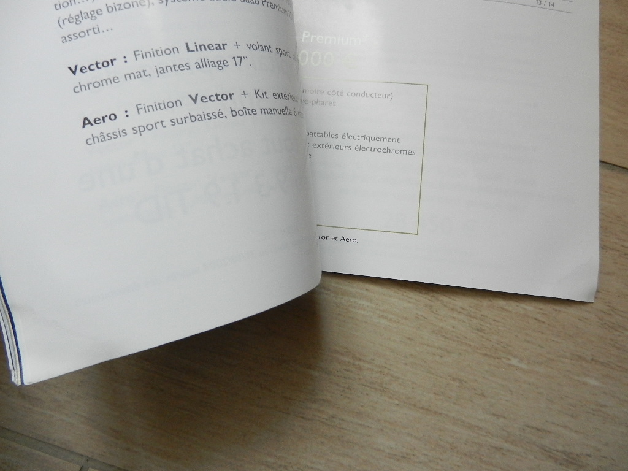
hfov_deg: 69.4
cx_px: 314
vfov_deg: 54.9
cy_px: 236
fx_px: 454
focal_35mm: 25
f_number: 3.5
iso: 400
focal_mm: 4.5
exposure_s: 1/30
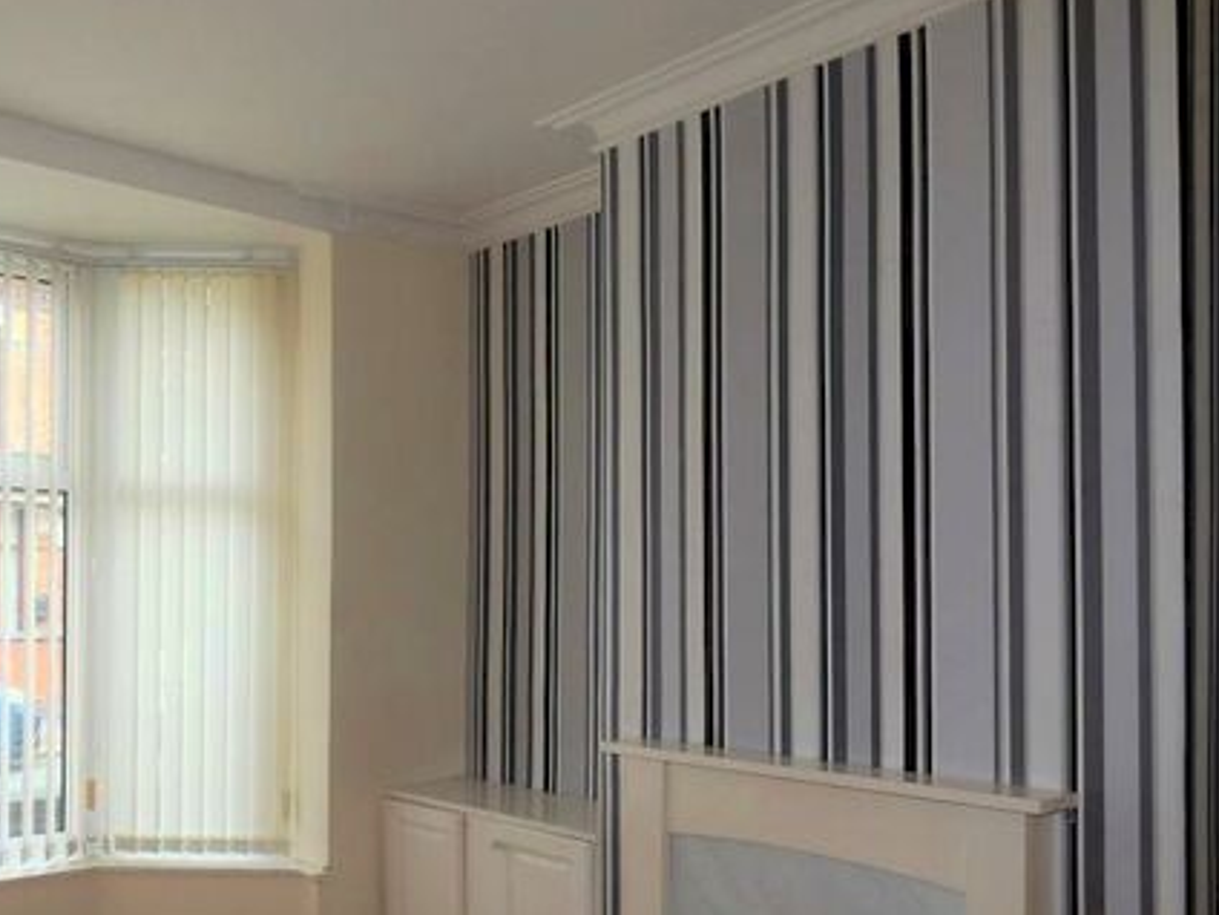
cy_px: 600
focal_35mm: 33
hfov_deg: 54.7
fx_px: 1162
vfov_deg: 42.4
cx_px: 454
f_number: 2.8
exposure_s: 1/60
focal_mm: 3.6
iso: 80
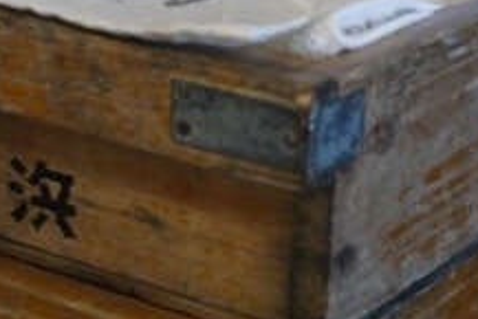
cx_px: 293
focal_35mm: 133
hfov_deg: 15.4
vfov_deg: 10.2
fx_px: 1767
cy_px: -42
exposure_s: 1/125
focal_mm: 31
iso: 1250
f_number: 5.4
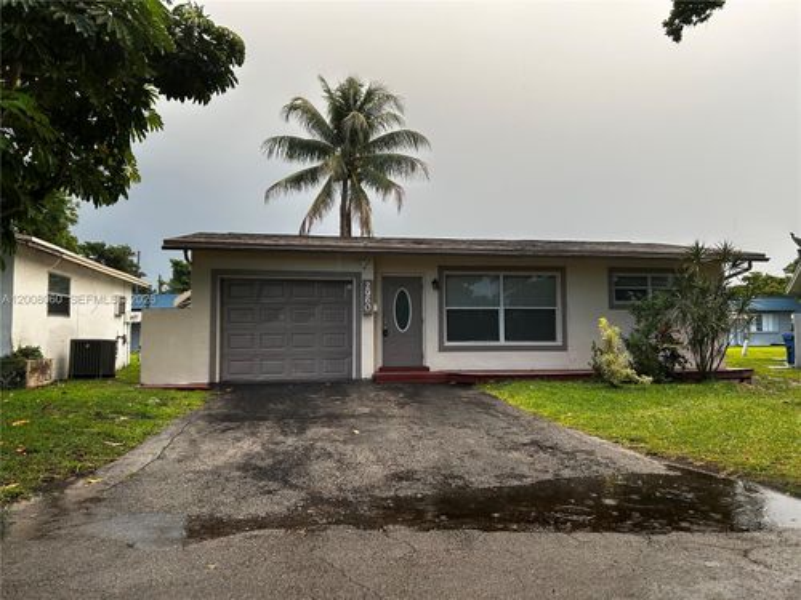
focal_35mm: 26
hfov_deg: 67.3
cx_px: 400
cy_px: 300
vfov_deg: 53.1
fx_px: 602
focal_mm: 5.7
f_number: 1.5
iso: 40
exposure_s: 1/201
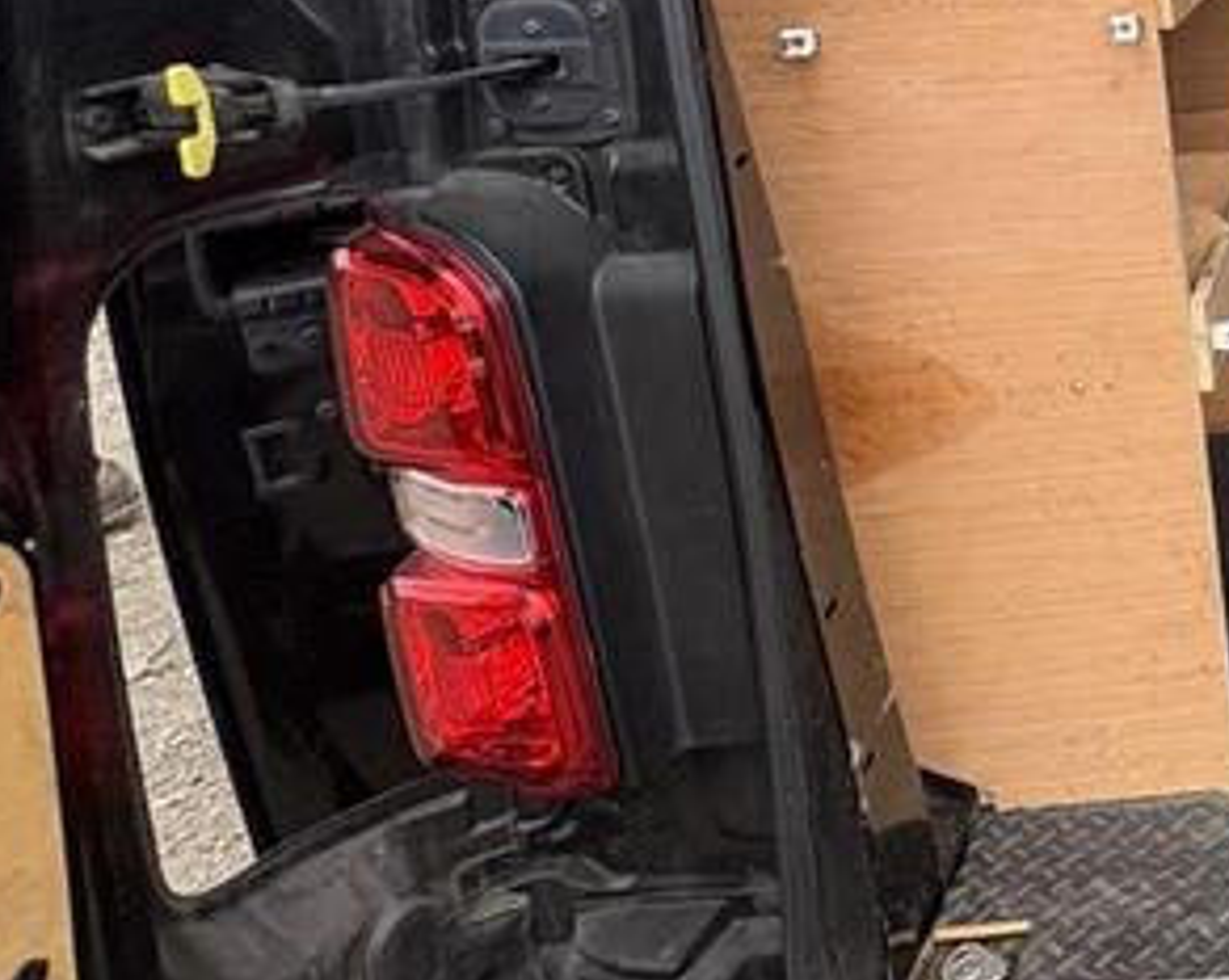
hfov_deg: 32.2
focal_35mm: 42
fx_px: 1526
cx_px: 1629
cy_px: 114
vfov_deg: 33.9
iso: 100
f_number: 2.2
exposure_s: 1/136
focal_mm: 2.22
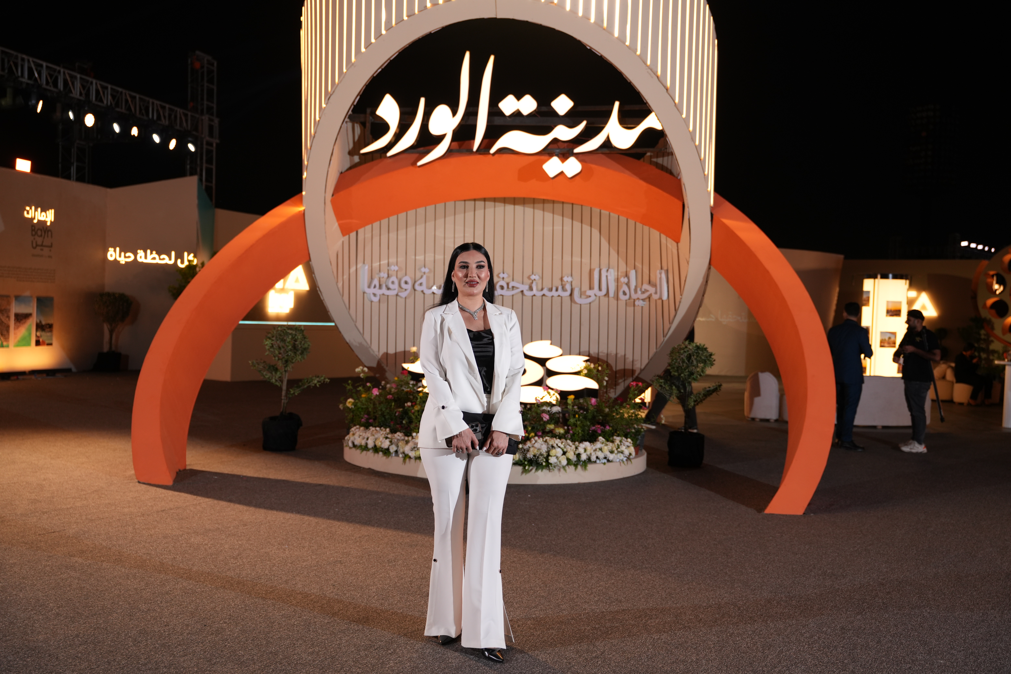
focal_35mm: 37
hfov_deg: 51.8
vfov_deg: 35.9
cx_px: 506
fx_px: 1042
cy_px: 337
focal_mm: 37.1
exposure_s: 1/200
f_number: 2.8
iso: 500
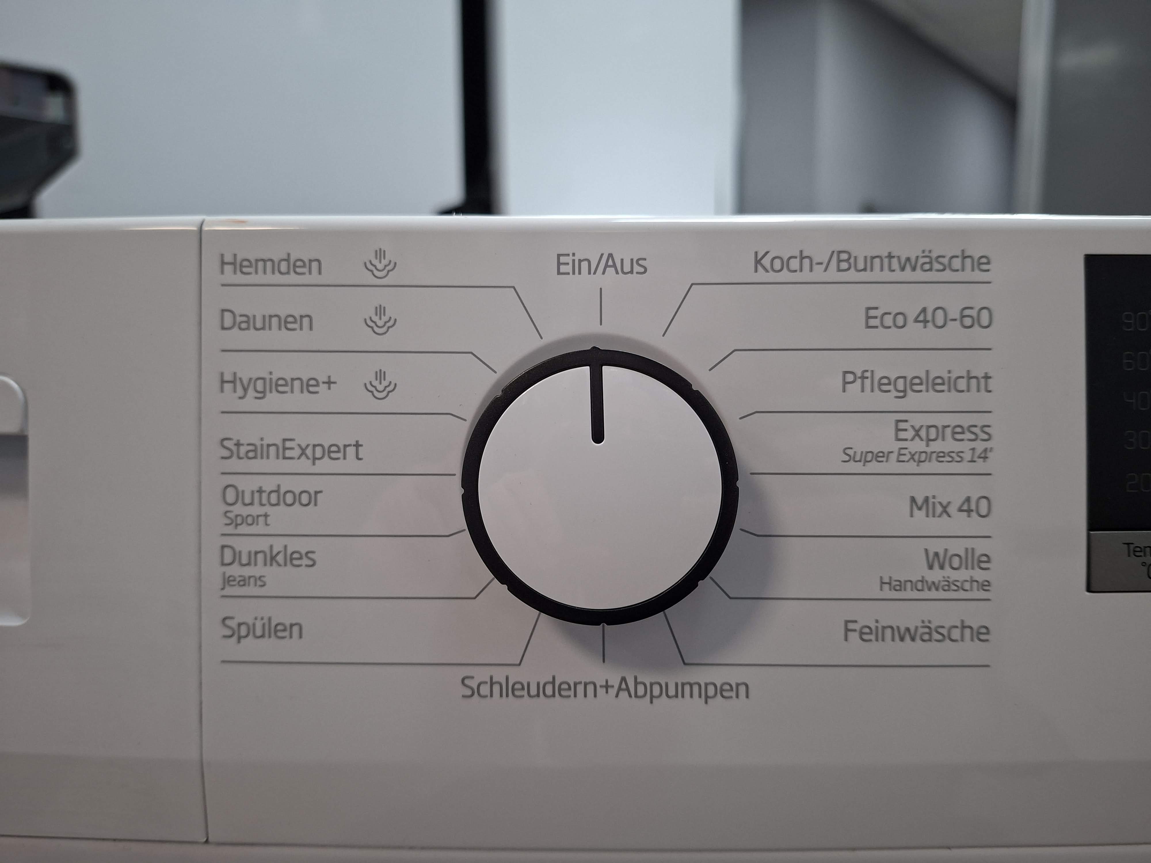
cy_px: 432
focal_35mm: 23
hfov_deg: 73.9
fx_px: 765
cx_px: 576
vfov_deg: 58.9
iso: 250
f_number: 1.8
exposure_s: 1/50
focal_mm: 5.54
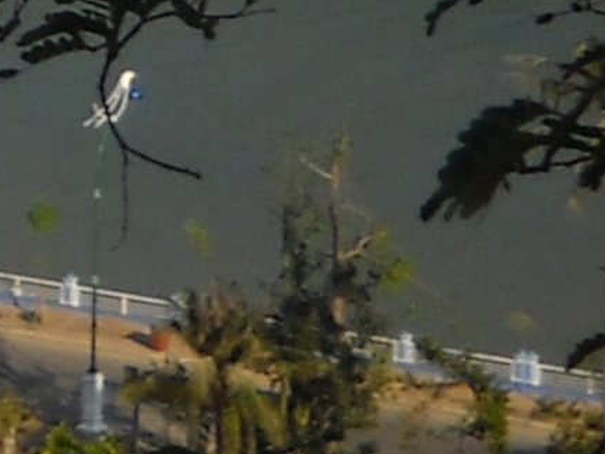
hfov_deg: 5.8
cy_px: -799
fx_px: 5402
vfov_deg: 4.6
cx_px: -1379
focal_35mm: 309
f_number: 5.5
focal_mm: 6.72
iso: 64
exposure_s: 1/337
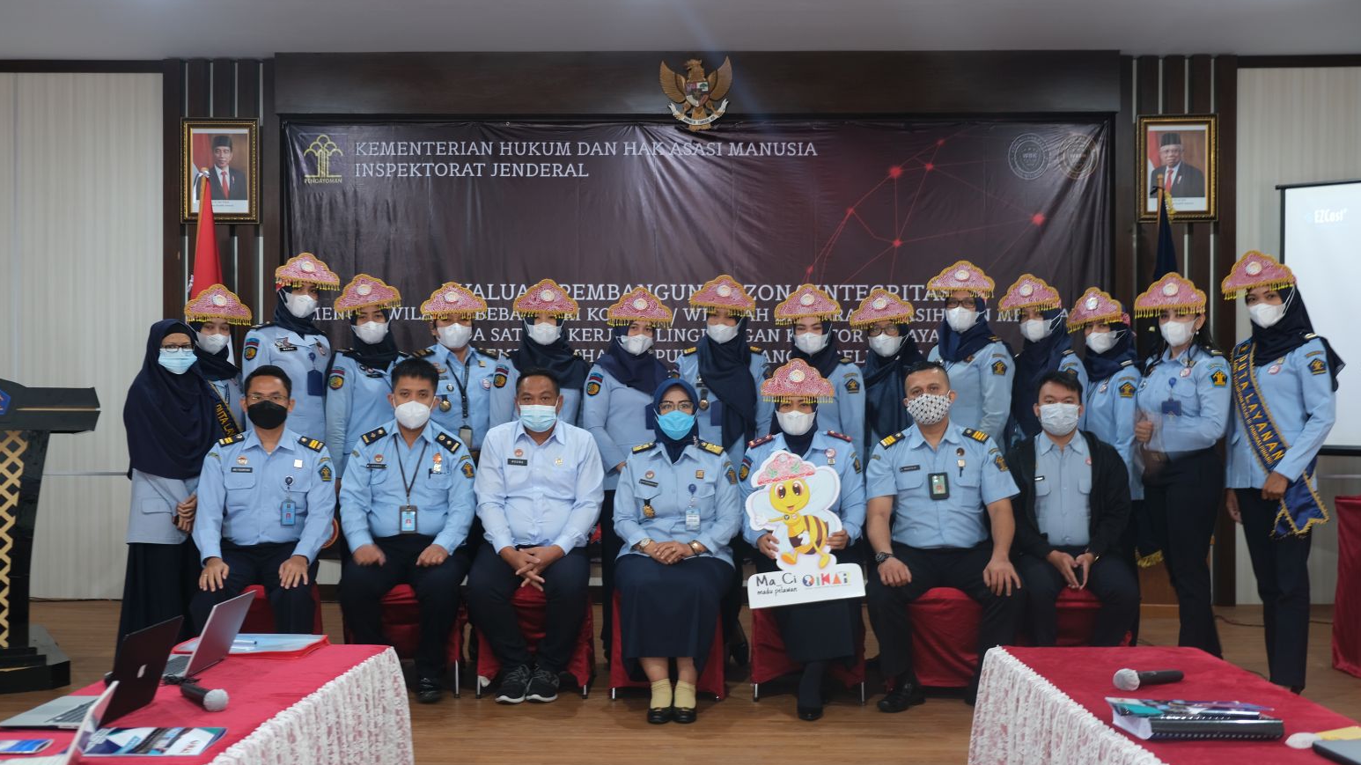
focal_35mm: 37
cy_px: 396
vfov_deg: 32.0
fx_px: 1335
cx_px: 683
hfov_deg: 54.0
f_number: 3.2
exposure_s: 1/4
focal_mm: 23.3
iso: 160
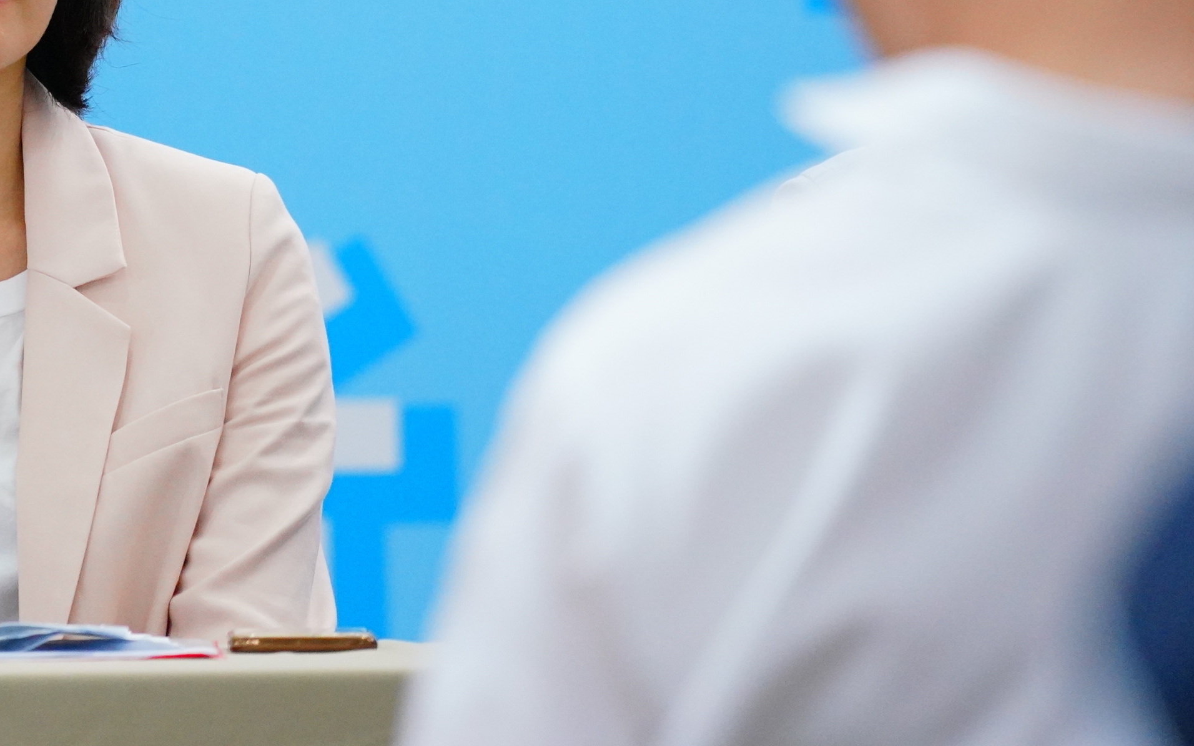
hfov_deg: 3.8
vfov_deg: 2.4
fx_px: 17930
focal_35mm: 551
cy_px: -66
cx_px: -185
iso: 3200
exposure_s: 1/320
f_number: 4
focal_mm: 200
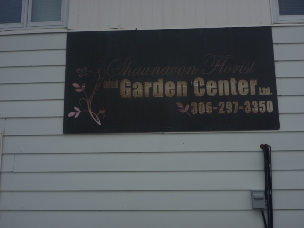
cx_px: 152
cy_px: 114
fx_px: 360
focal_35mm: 41
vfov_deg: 35.2
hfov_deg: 45.8
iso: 80
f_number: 4.2
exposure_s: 1/800
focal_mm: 7.4
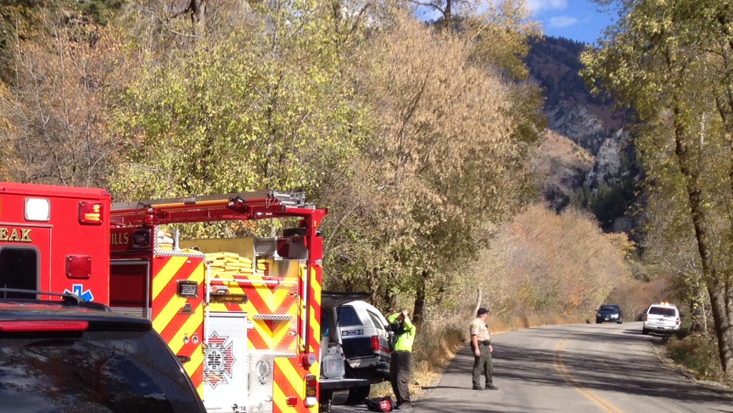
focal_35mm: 72
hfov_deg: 28.6
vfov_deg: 16.7
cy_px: 308
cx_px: 126
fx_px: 1399
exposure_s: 1/1022
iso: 50
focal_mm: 4.28
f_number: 2.4
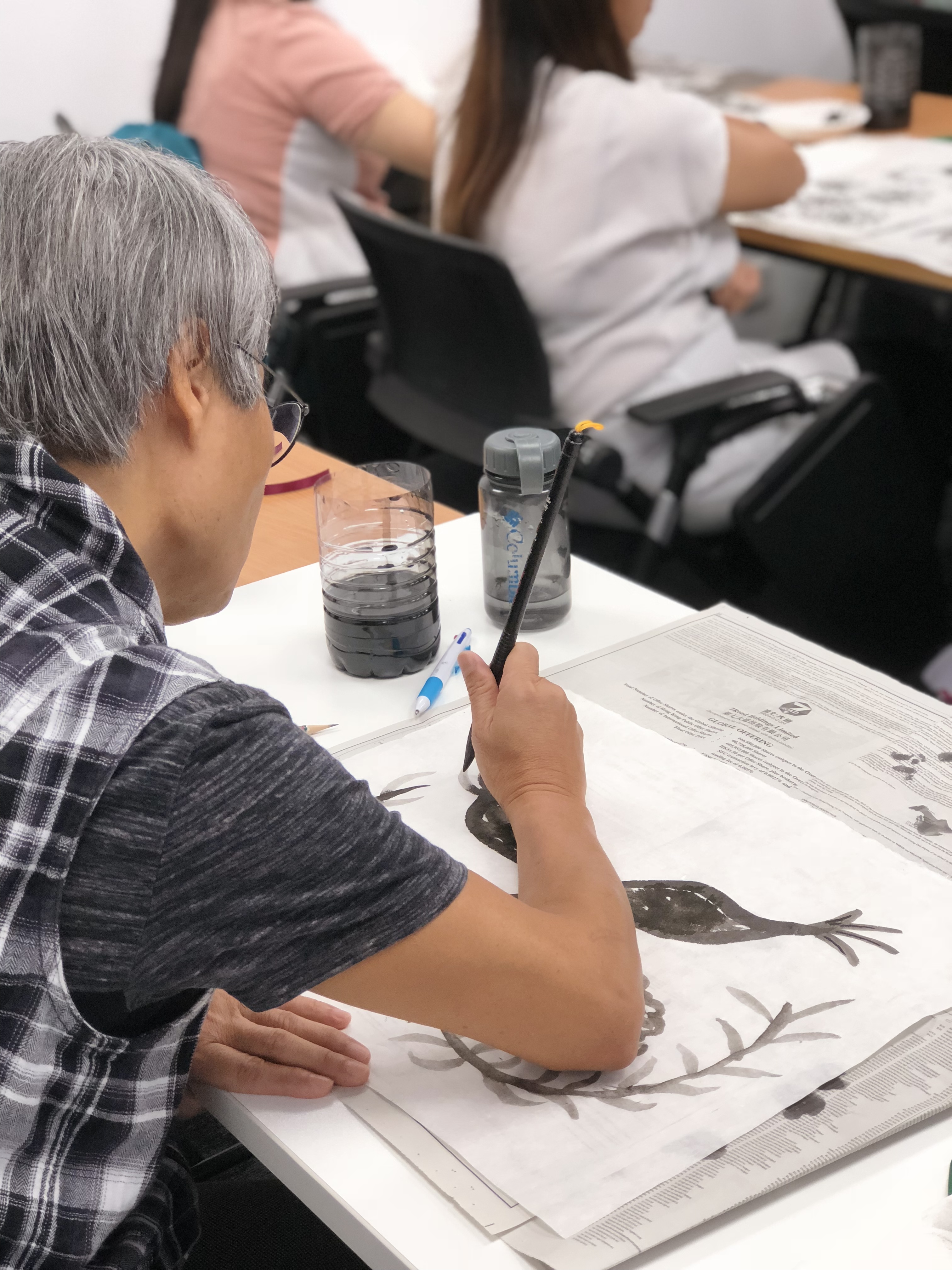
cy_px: 635
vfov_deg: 33.8
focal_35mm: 57
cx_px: 476
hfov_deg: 25.7
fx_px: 2090
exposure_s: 1/60
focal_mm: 6.6
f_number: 2.8
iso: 80
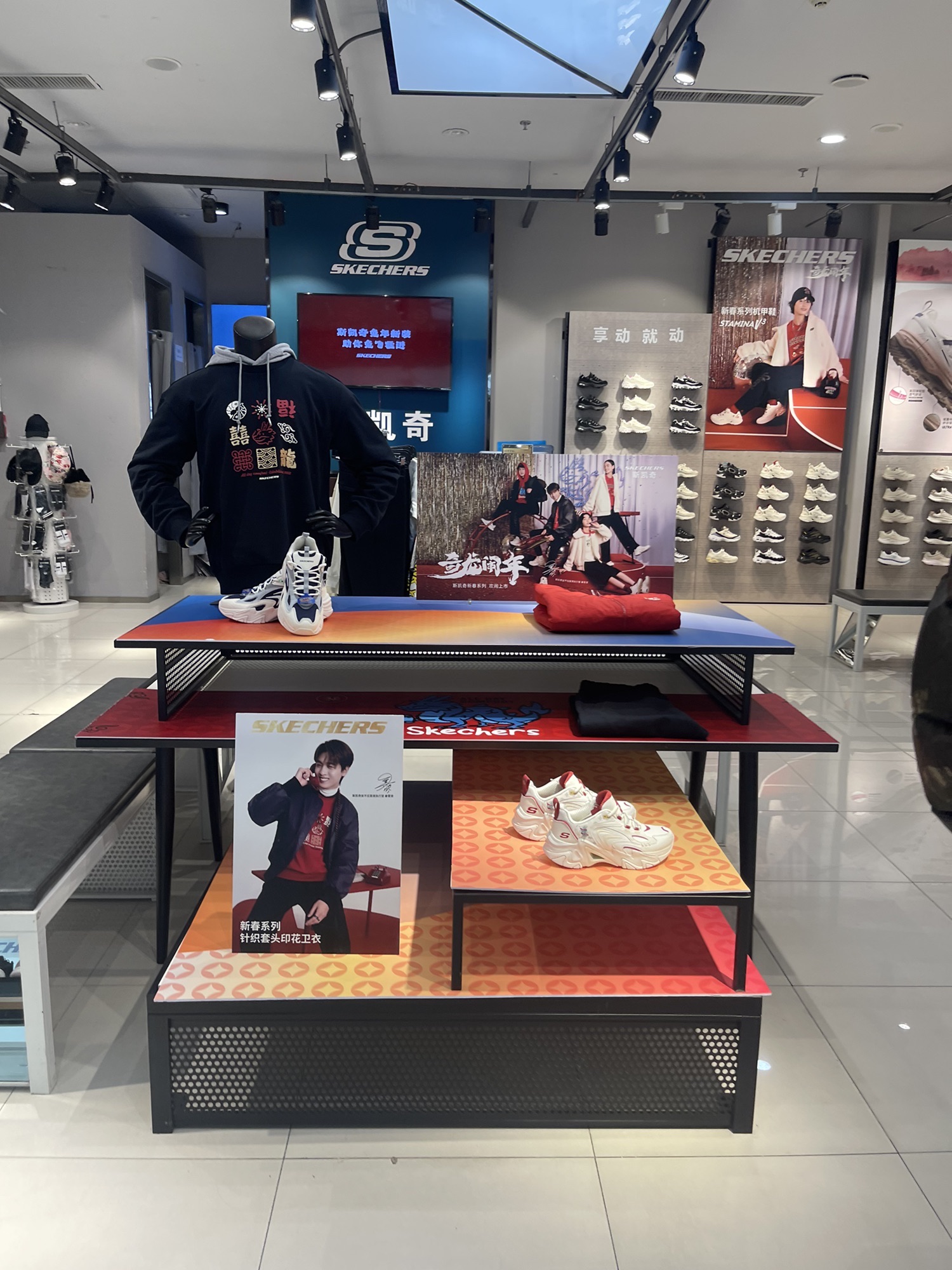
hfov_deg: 53.1
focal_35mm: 26
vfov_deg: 67.3
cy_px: 635
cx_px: 476
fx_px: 953
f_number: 1.6
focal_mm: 5.1
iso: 50
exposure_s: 1/100
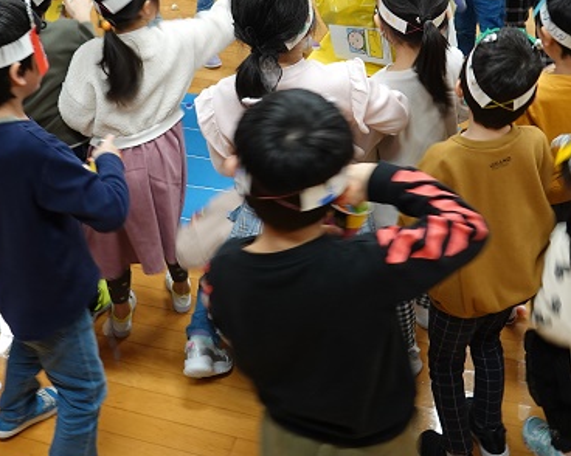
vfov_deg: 29.6
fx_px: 828
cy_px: 50
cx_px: 278
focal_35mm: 49
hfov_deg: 38.1
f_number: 2.4
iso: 250
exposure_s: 1/30
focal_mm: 8.8
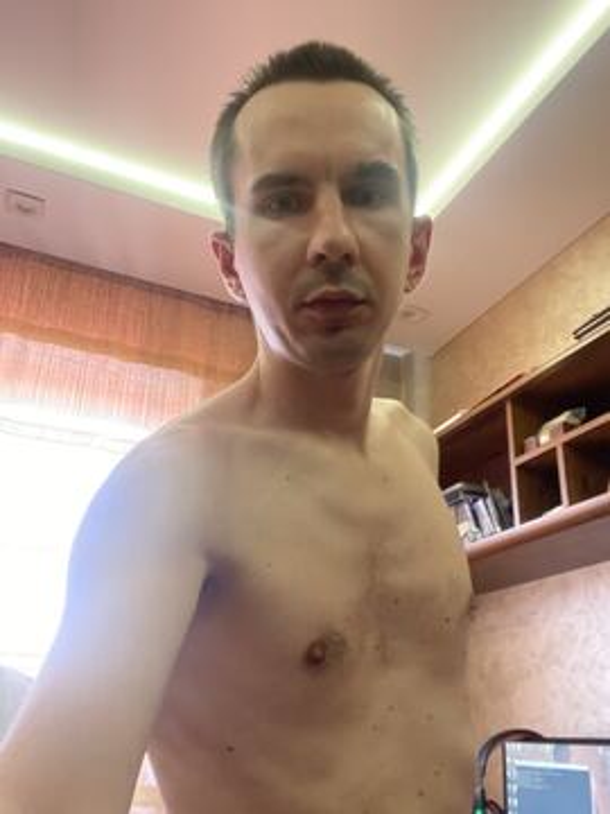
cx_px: 305
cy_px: 407
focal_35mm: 30
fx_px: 705
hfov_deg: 46.8
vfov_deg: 60.0
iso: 500
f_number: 2.2
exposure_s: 1/30
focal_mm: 2.71
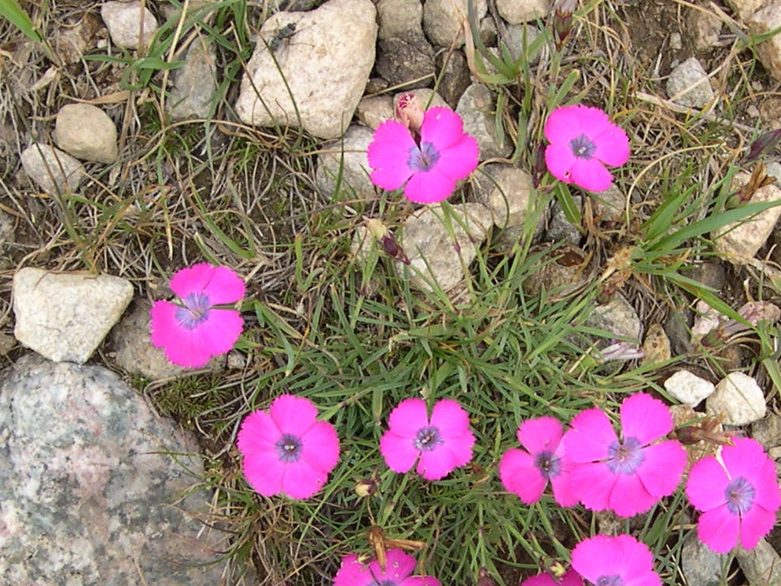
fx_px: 1376
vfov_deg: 23.9
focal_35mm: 61
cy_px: 403
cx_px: 459
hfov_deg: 31.6
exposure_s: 1/519
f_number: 2.8
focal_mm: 8
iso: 100
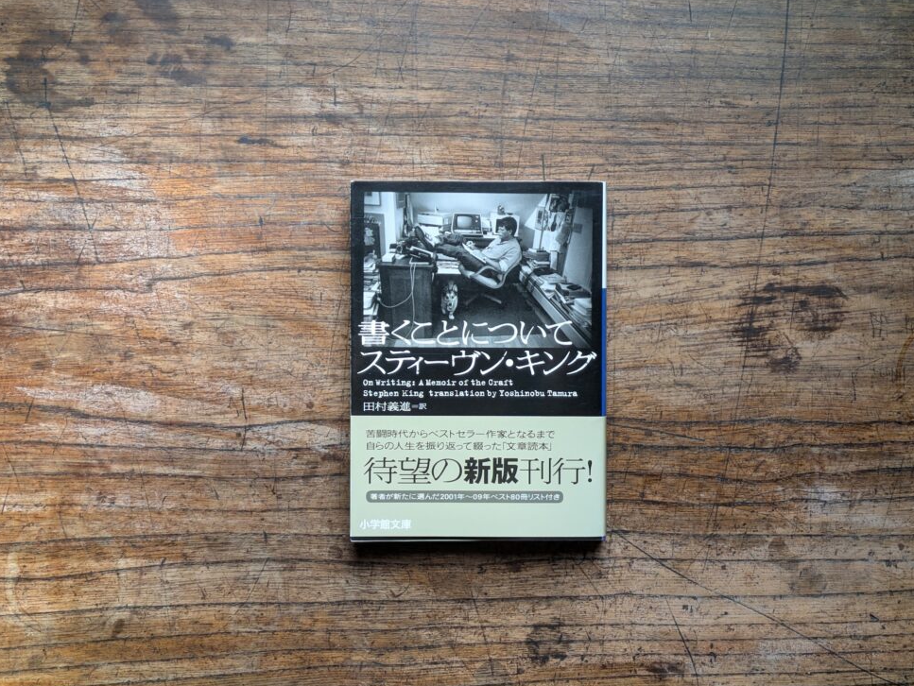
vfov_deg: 27.0
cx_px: 478
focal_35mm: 54
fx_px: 1426
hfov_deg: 35.5
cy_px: 360
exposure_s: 1/100
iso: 50
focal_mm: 5.43
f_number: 1.89
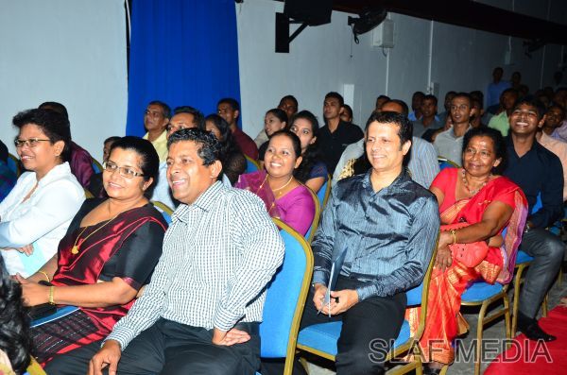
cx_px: 284
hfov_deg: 48.0
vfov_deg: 32.8
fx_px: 636
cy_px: 188
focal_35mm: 40
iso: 400
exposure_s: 1/50
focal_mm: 27
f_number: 5
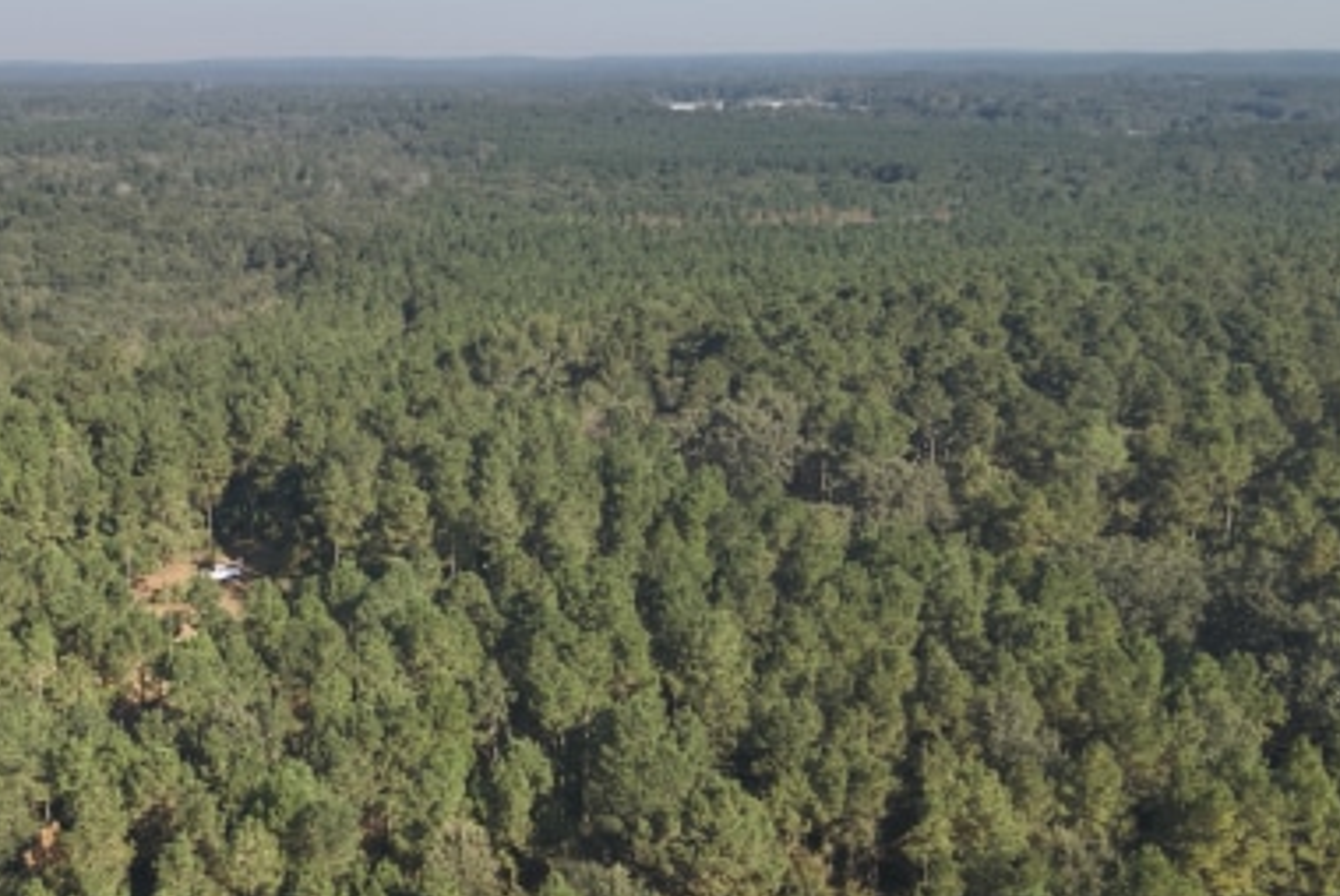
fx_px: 1564
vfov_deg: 31.9
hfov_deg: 44.6
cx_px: 310
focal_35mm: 42
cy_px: 540
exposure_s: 1/800
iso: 100
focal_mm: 4.4
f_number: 2.8
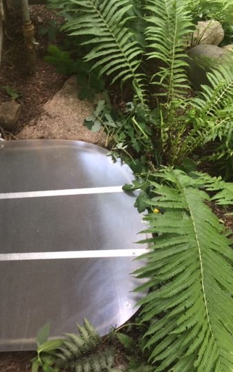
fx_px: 365
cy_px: 191
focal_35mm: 36
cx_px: 78
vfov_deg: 54.0
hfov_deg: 35.0
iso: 40
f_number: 2.2
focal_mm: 4.15
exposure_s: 1/60
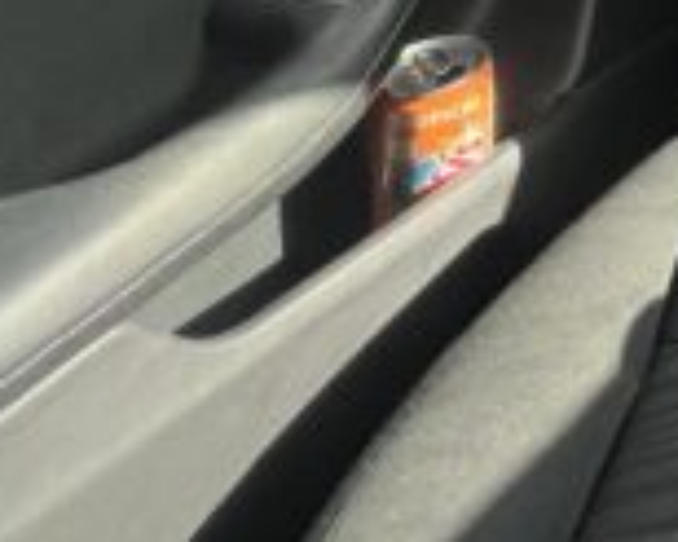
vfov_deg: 16.4
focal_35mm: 66
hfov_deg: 16.5
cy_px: -599
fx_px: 1324
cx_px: 1519
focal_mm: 1.57
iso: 32
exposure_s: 1/142
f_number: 1.8
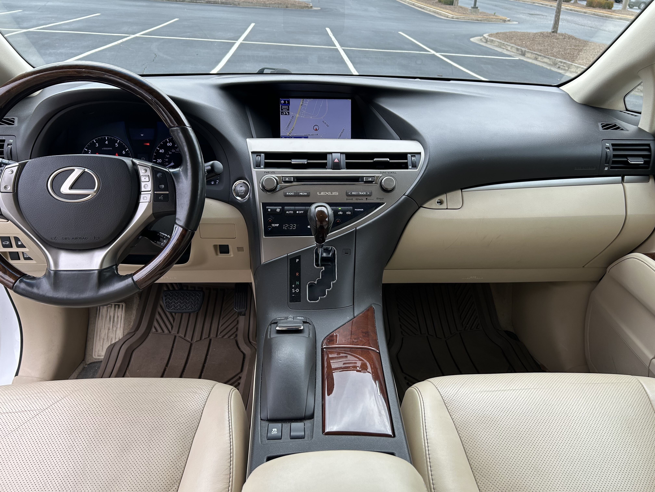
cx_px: 328
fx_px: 492
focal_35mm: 26
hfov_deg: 67.3
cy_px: 246
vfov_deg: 53.1
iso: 50
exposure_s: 1/401
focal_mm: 5.7
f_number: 1.5
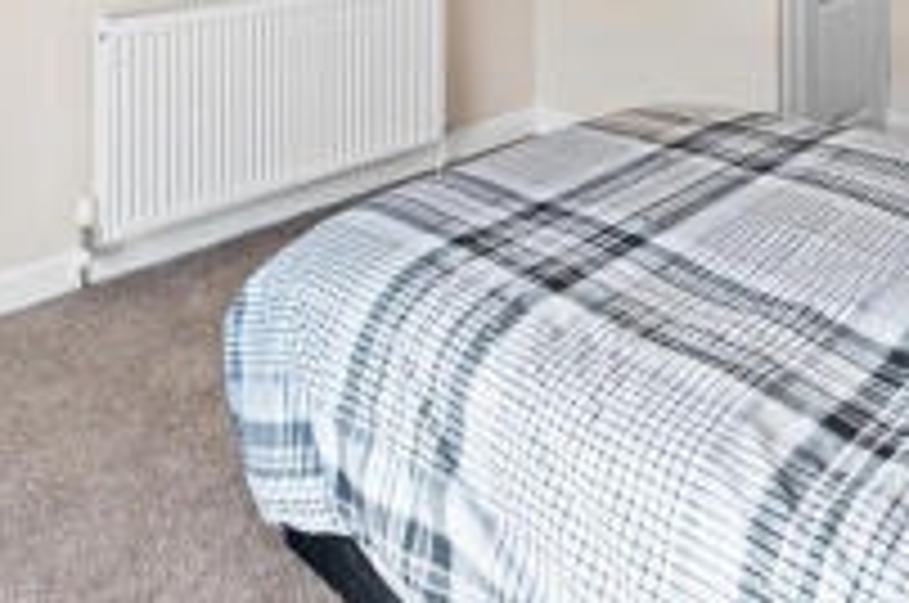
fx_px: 832
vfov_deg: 33.9
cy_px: -79
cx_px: 522
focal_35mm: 33
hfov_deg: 57.1
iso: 400
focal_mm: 14
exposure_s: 1/160
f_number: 9
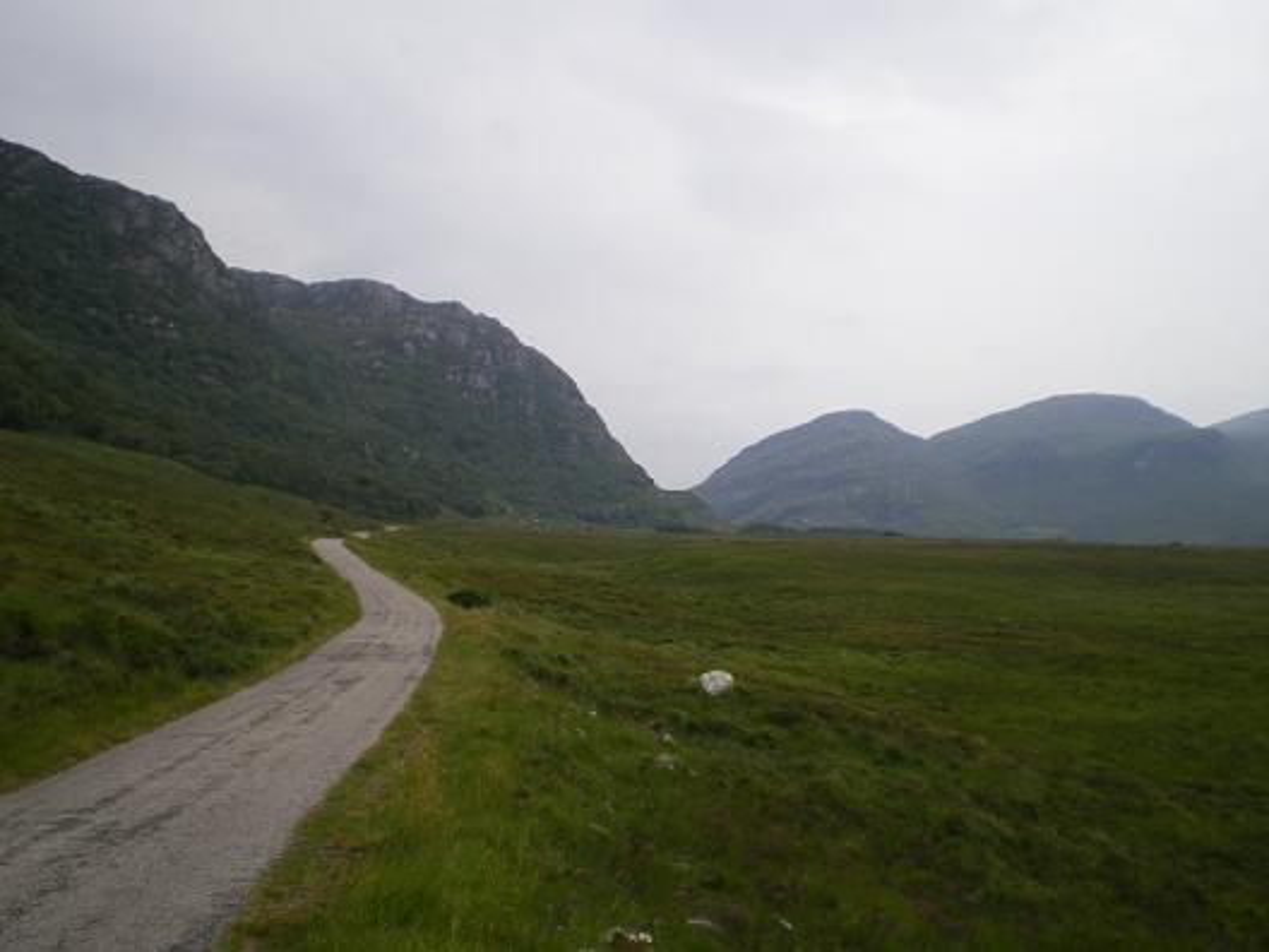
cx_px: 634
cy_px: 476
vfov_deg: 37.7
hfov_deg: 49.0
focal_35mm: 38
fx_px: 1393
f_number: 3.1
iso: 64
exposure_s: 1/200
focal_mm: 6.3
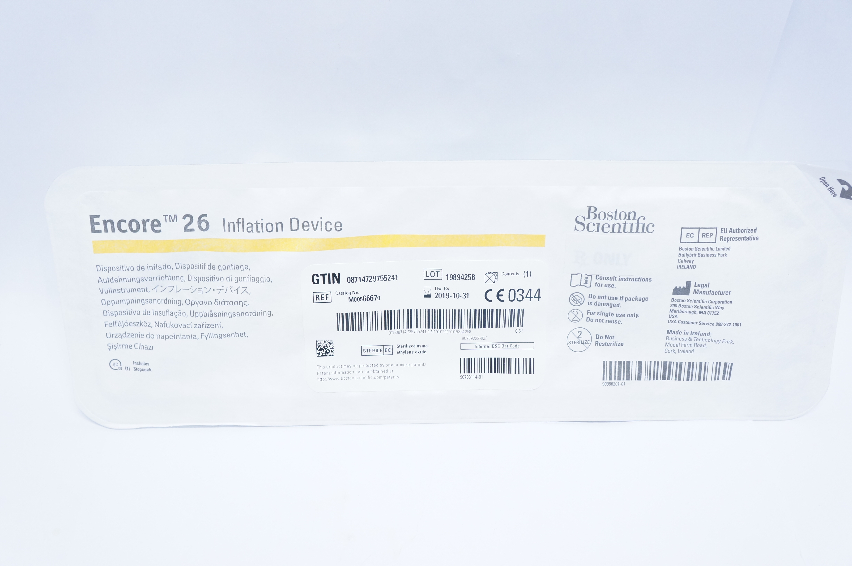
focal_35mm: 30
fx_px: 709
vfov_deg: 43.5
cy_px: 283
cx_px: 426
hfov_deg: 62.0
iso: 1600
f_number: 6.3
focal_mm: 20
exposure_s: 1/80
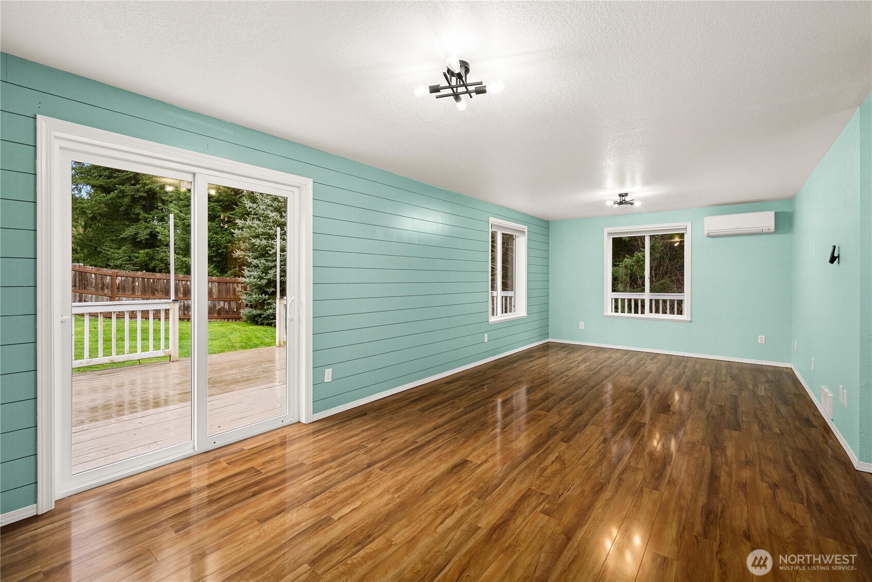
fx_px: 364
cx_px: 436
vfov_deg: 77.4
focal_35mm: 15
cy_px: 291
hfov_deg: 100.4
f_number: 7.1
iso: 800
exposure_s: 1/30
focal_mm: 15
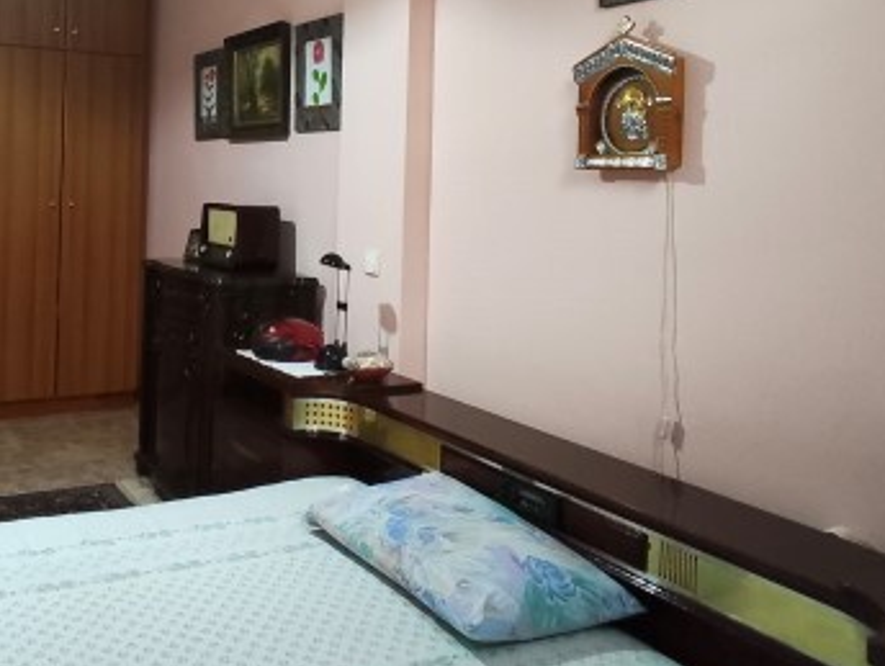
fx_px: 870
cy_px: 167
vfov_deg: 40.7
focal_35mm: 34
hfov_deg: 51.5
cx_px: 219
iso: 1000
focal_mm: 1.65
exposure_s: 1/50
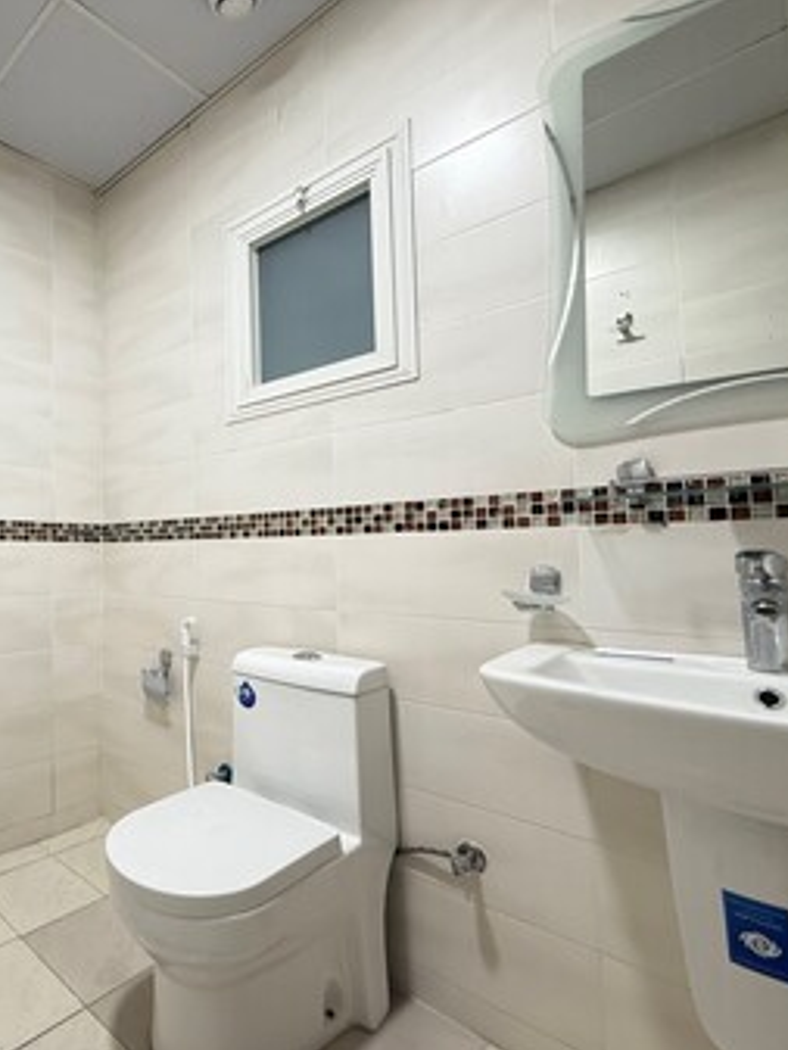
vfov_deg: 84.6
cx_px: 101
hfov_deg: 60.0
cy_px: 525
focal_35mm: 19
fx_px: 576
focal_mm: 2.22
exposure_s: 1/100
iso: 320
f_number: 2.2
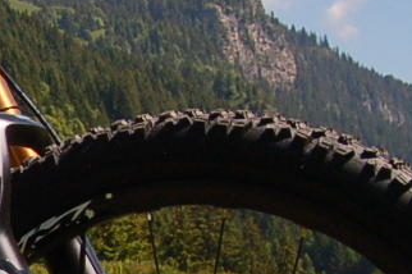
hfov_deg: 11.1
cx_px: -288
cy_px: 291
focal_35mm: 175
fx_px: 2005
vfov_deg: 7.8
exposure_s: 1/400
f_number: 10
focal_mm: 25
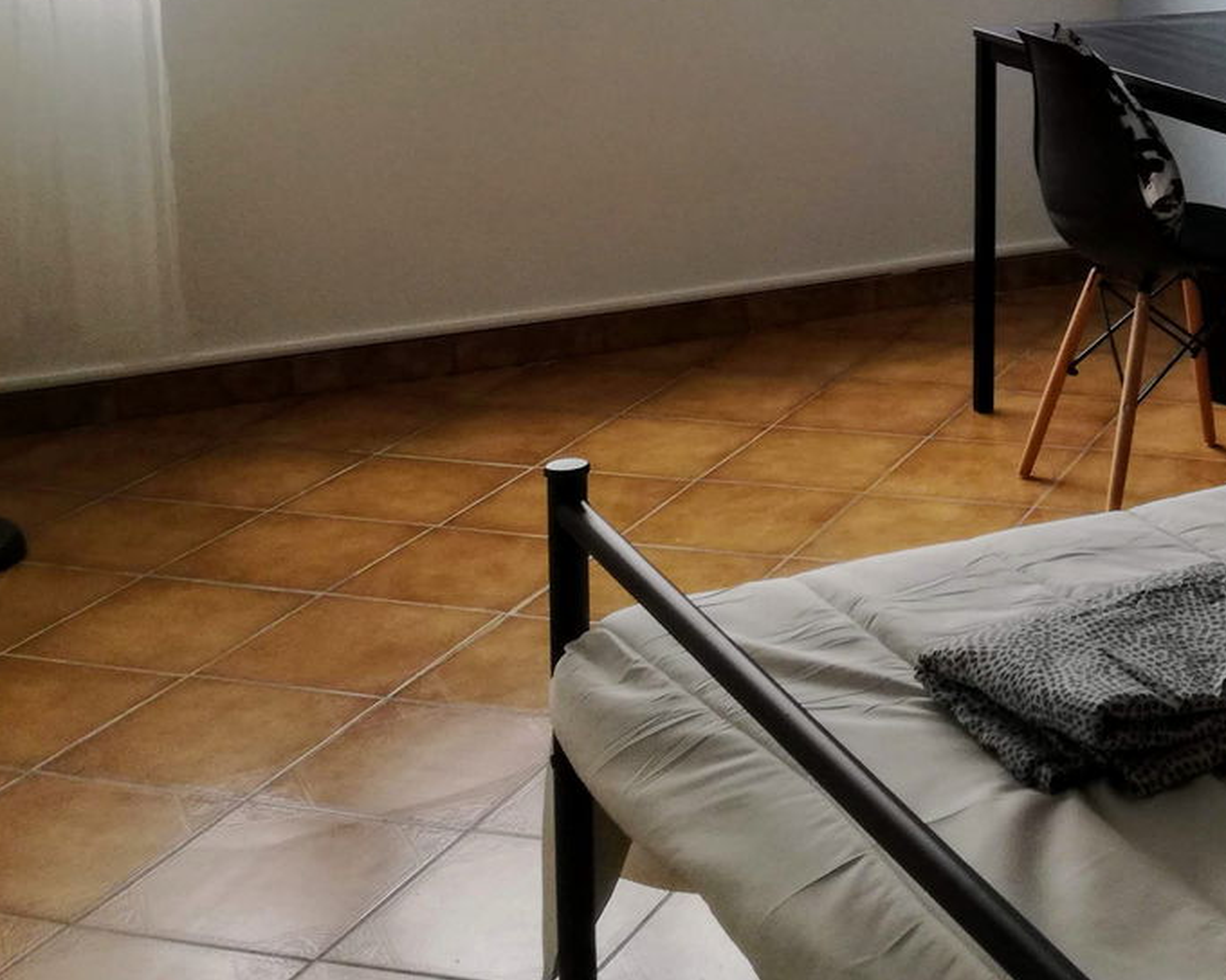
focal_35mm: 62
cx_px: 1282
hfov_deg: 28.3
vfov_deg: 23.2
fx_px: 2250
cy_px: -85
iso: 64
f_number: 2
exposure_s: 1/50
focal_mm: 3.79
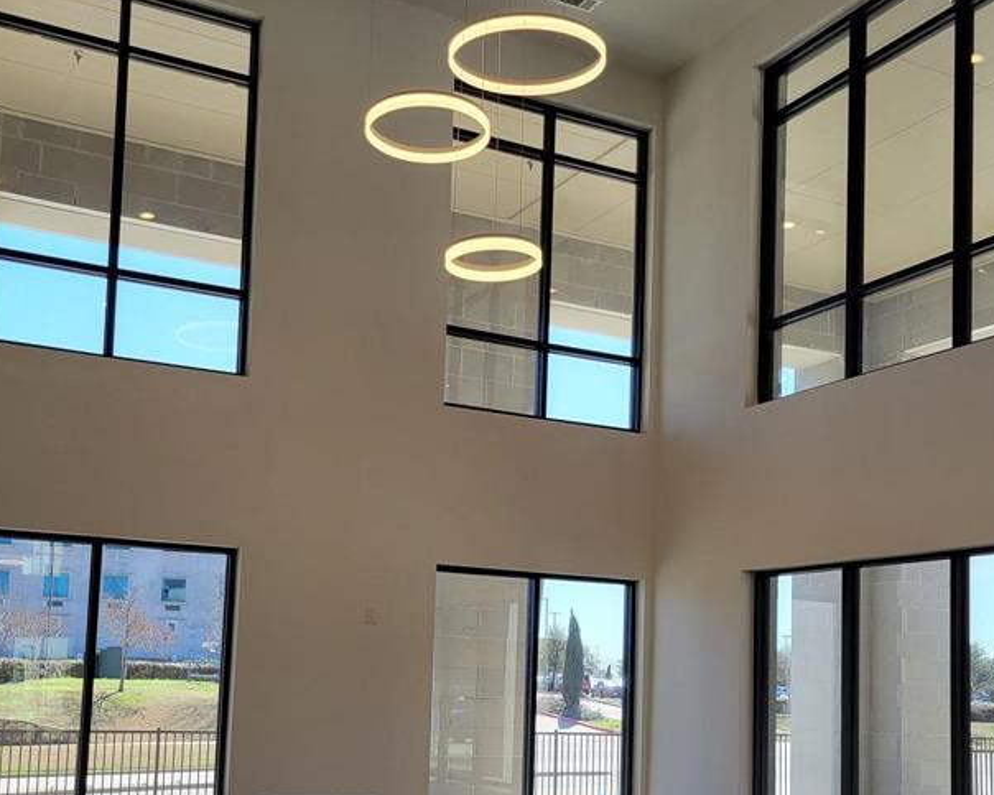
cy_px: 573
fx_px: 1265
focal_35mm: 43
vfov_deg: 34.3
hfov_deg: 42.9
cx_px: 515
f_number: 1.8
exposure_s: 1/305
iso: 40
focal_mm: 5.4
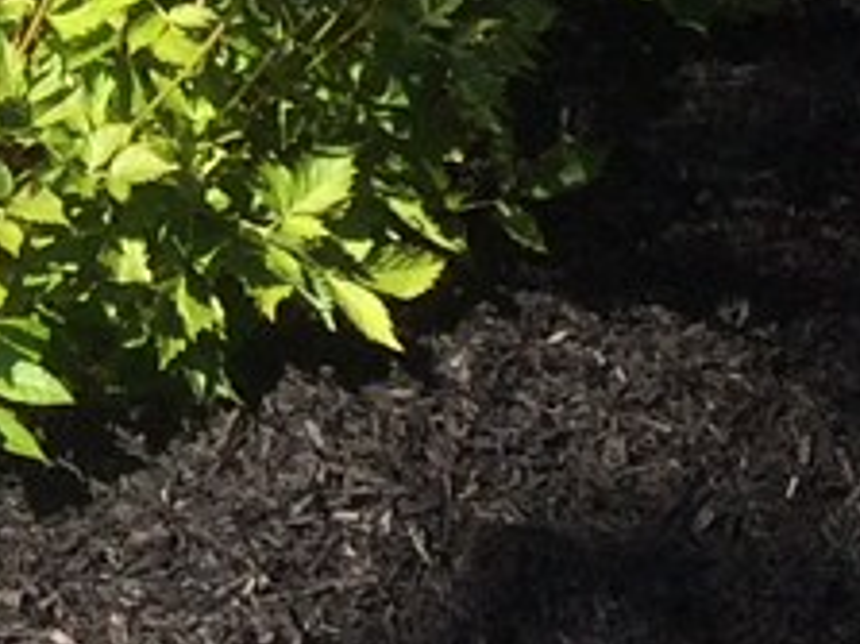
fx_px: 5264
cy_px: -1126
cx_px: -1874
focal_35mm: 212
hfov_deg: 7.9
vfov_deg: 6.5
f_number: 2.2
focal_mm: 4.15
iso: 32
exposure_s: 1/1140
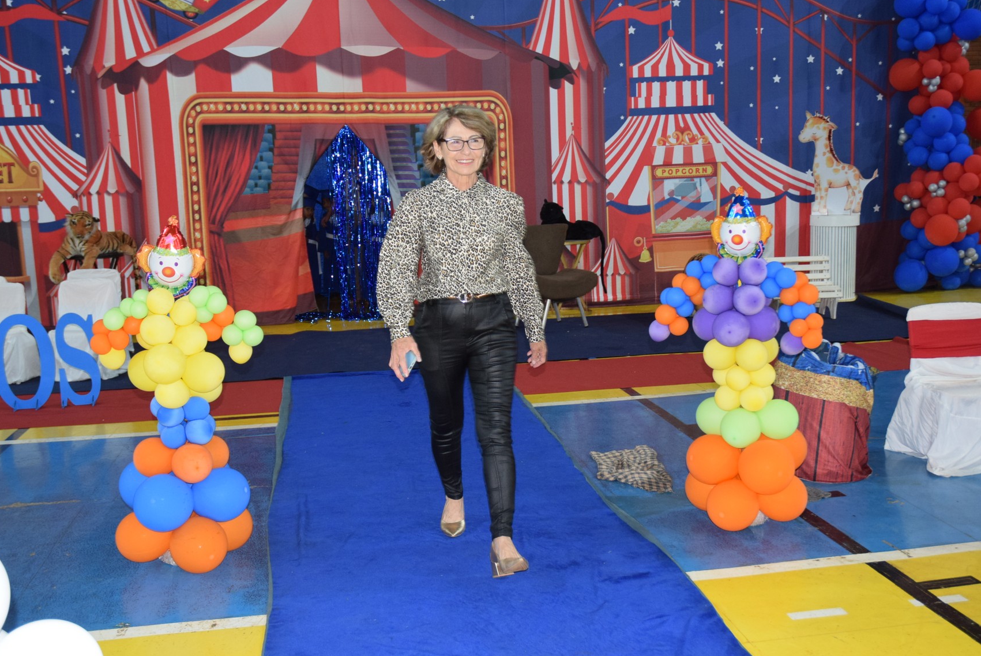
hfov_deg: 50.7
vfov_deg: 35.1
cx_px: 502
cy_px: 320
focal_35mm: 38
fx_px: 1036
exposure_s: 1/60
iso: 1250
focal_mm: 24
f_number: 3.8
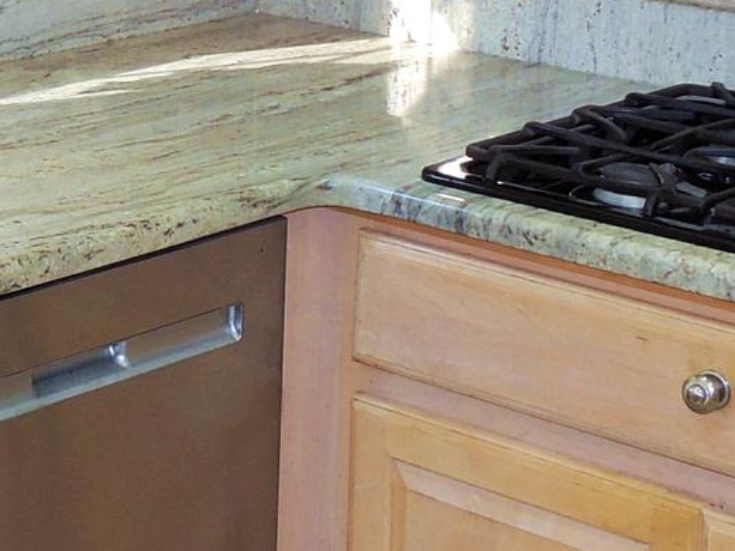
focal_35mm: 118
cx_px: 18
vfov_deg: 12.3
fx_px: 2506
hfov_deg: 16.4
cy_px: -86
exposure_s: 1/50
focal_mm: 5.3
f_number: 3.1
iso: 100
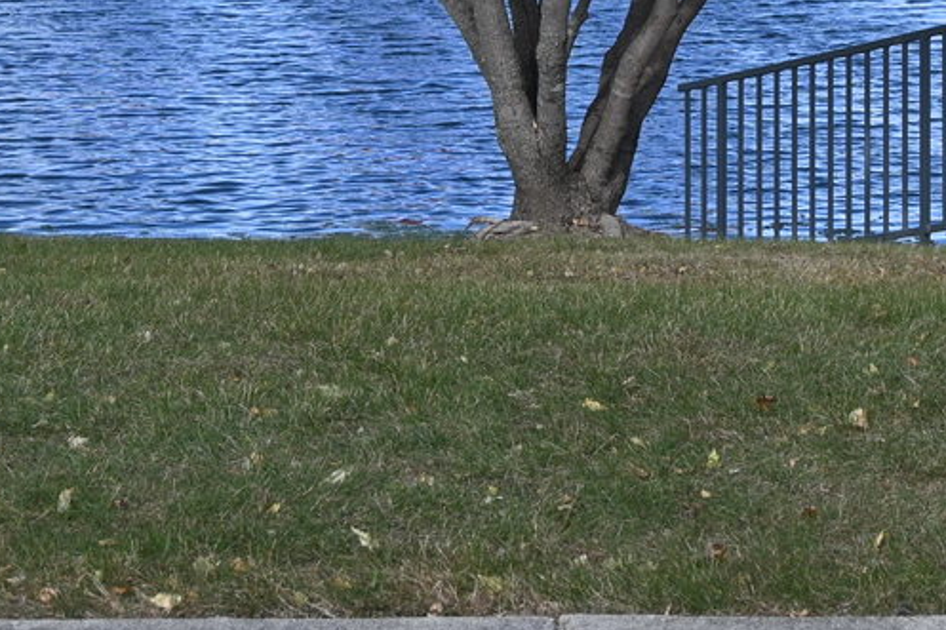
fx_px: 3599
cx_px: 664
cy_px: -327
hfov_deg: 14.9
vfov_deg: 9.7
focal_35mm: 137
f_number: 6.3
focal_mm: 28
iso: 100
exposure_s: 1/320
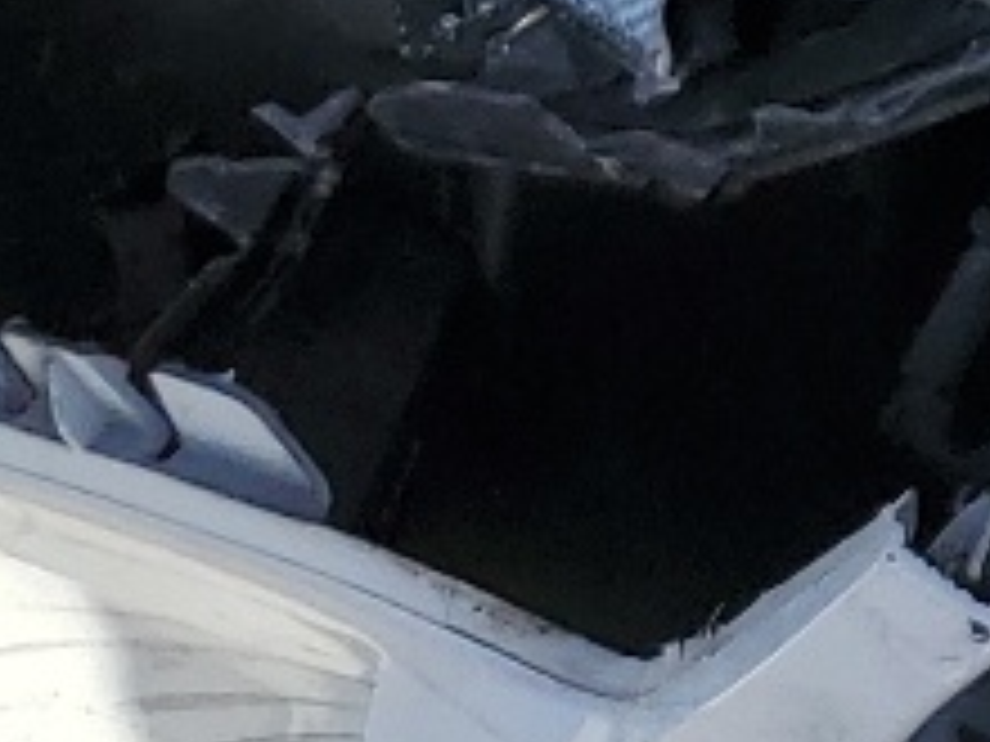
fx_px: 5405
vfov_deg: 7.7
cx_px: 3452
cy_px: -490
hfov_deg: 8.1
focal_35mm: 189
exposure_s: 1/3333
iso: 50
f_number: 1.5
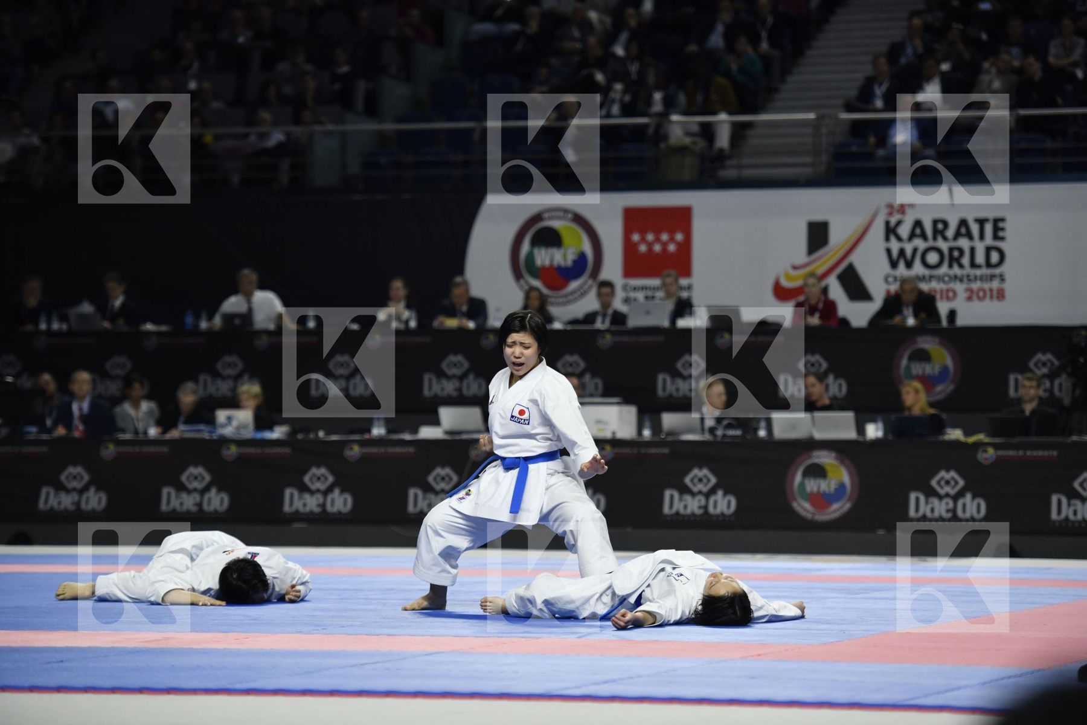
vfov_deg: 10.2
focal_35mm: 135
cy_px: 362
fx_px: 4076
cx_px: 544
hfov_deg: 15.2
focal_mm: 135
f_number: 2.8
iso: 800
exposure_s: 1/800
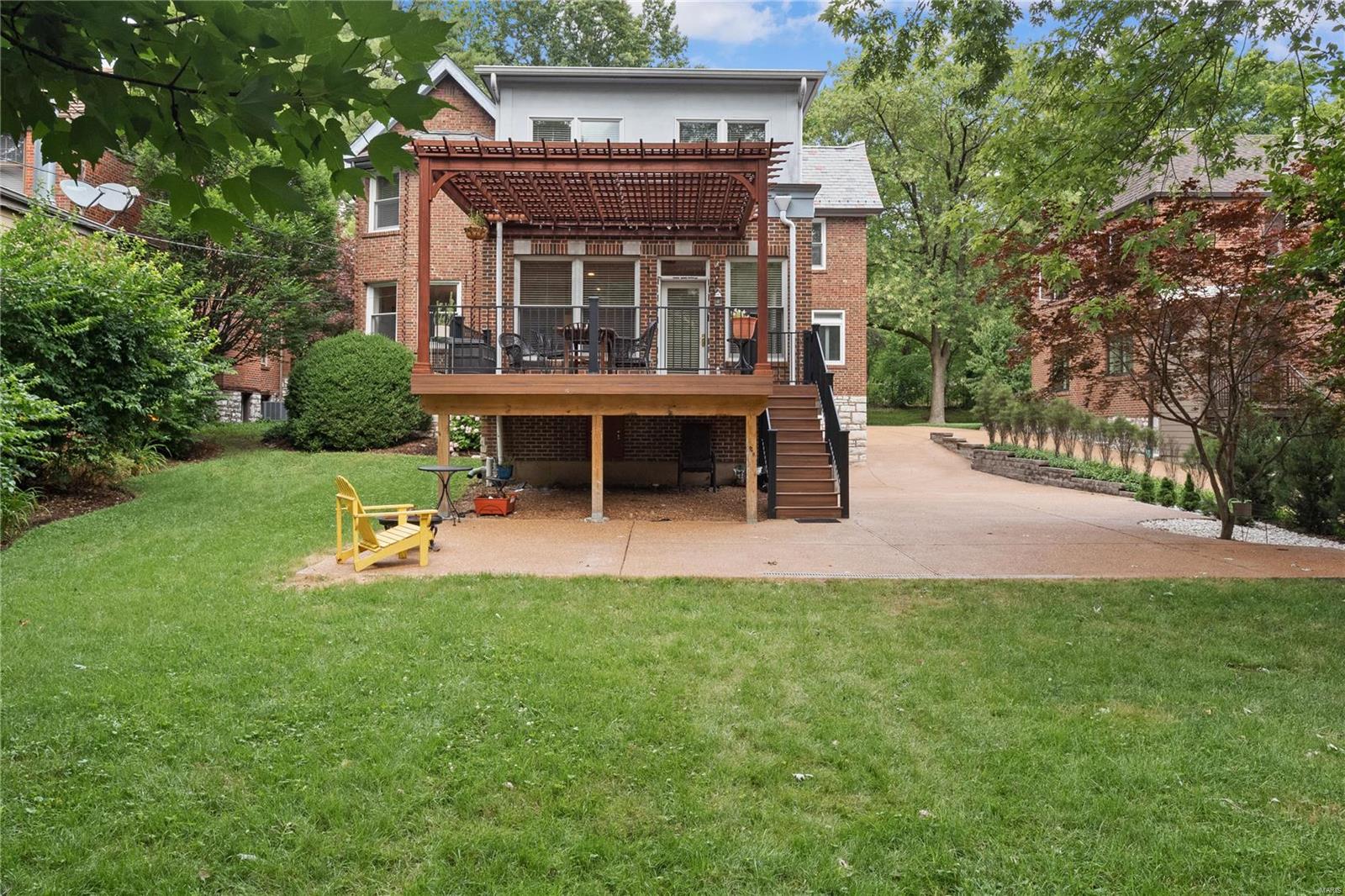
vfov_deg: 53.1
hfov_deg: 73.8
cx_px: 672
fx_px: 896
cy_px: 448
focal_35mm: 24
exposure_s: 1/80
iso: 400
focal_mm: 12
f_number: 8
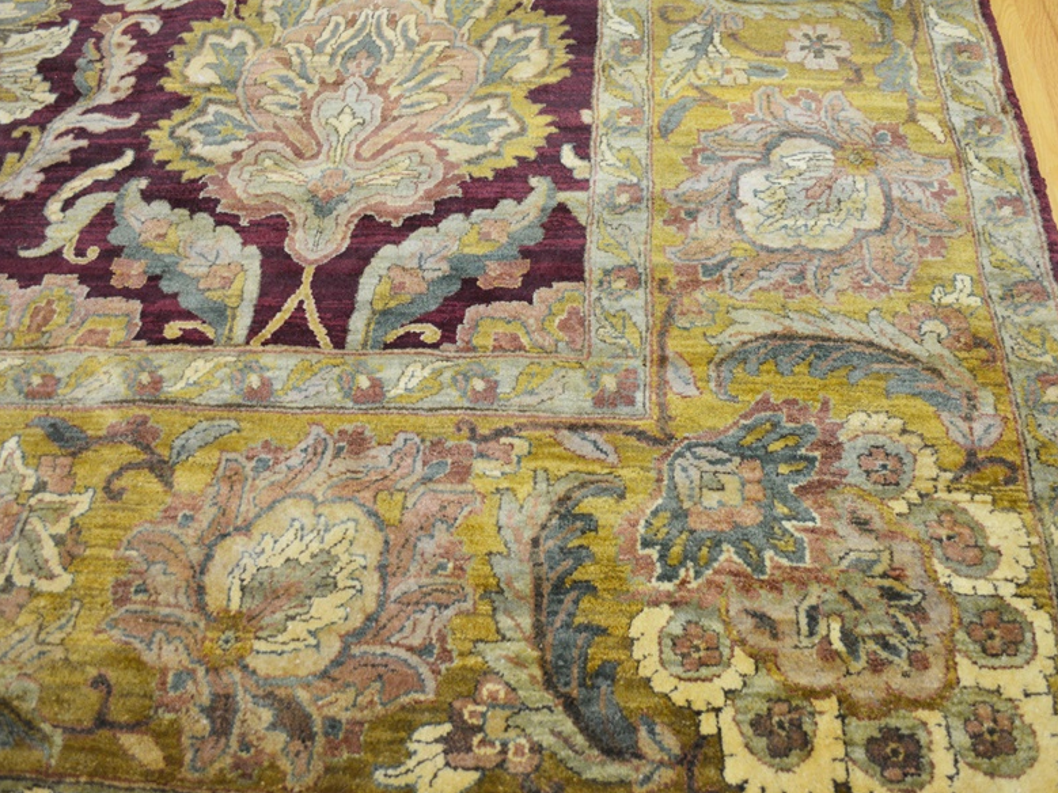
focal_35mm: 30
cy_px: 401
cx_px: 565
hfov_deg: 59.9
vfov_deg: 46.8
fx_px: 917
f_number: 4
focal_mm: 18
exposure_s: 1/60
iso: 800
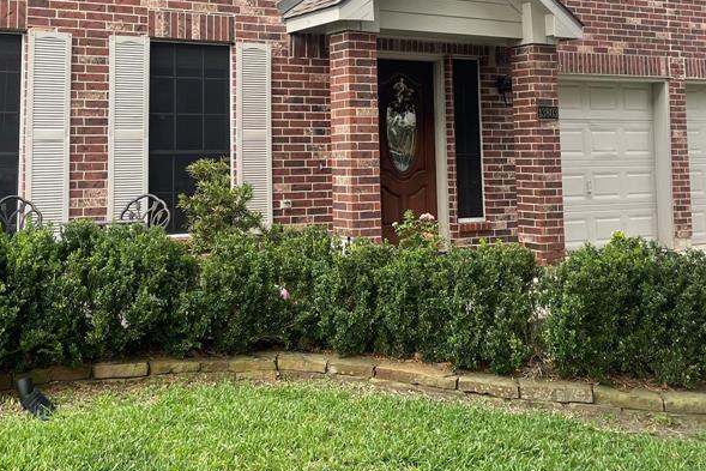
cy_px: 55
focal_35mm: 47
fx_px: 922
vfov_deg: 27.7
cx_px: 284
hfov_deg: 41.7
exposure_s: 1/274
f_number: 1.6
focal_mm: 4.2
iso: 32
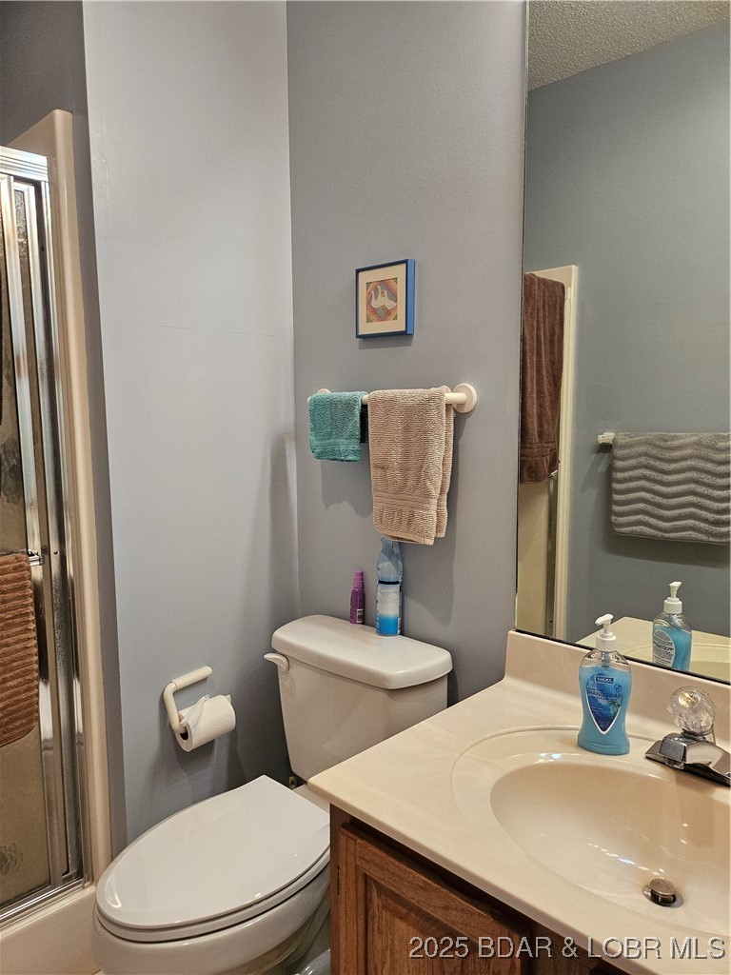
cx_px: 366
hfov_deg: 56.8
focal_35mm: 24
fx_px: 676
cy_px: 488
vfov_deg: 71.6
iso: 200
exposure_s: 1/120
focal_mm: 5
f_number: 1.8
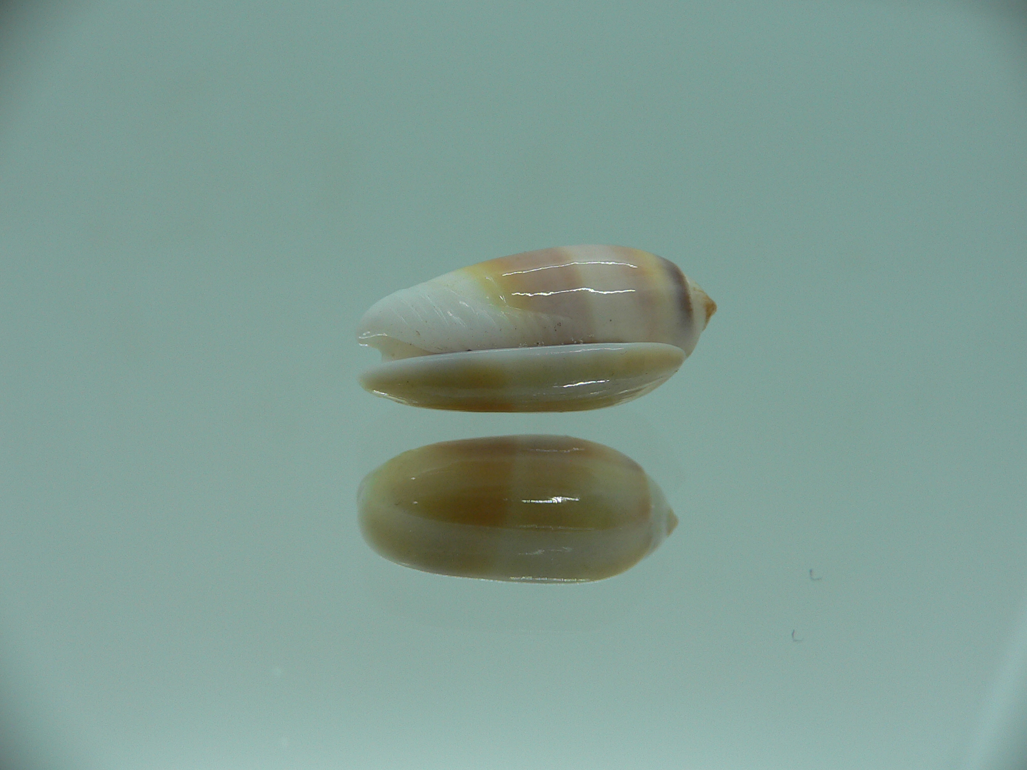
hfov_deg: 52.6
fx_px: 1038
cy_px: 385
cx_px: 514
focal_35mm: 35
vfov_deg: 40.7
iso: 80
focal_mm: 4.6
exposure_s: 1/80
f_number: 2.8
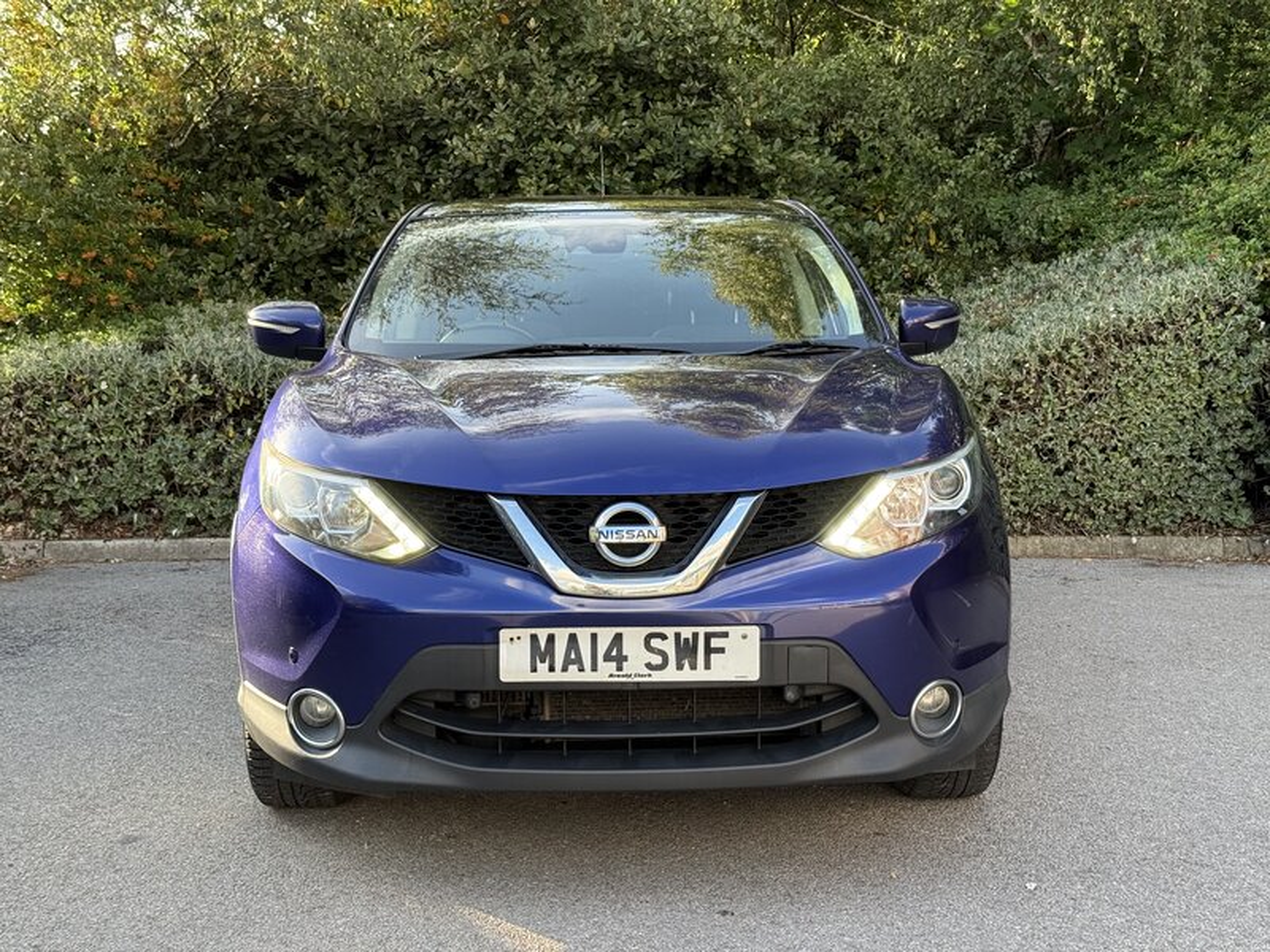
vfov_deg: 30.3
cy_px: 476
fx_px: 1761
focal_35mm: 48
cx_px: 635
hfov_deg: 39.7
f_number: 1.78
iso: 100
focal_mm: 6.76
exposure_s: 1/396
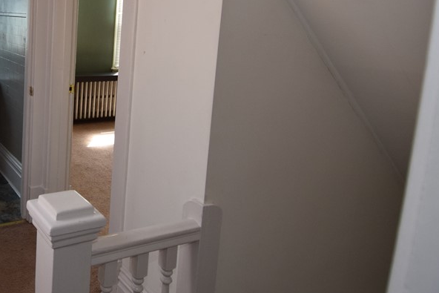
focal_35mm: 33
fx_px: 402
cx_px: 56
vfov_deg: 39.0
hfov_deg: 51.5
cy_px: 74
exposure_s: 1/100
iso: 800
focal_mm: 12
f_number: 5
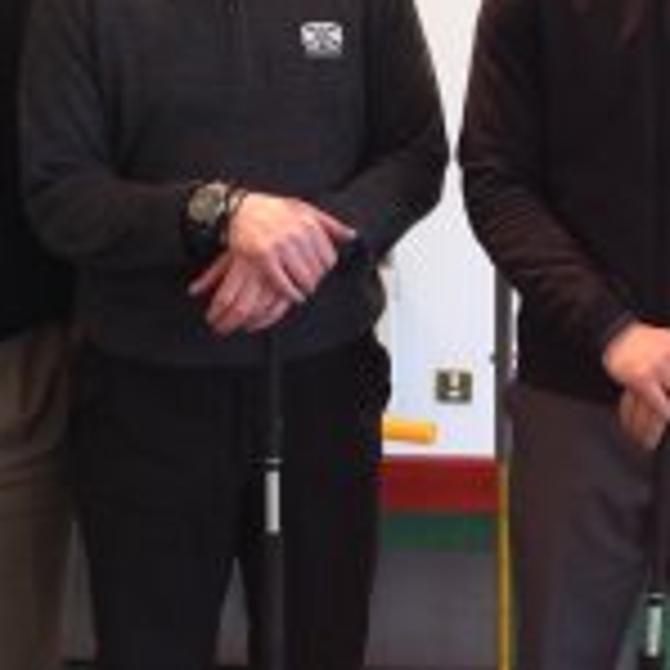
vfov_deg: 19.7
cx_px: 540
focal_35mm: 88
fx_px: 1927
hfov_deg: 19.5
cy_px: 238
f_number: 2.4
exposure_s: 1/20
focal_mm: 4.12
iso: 50
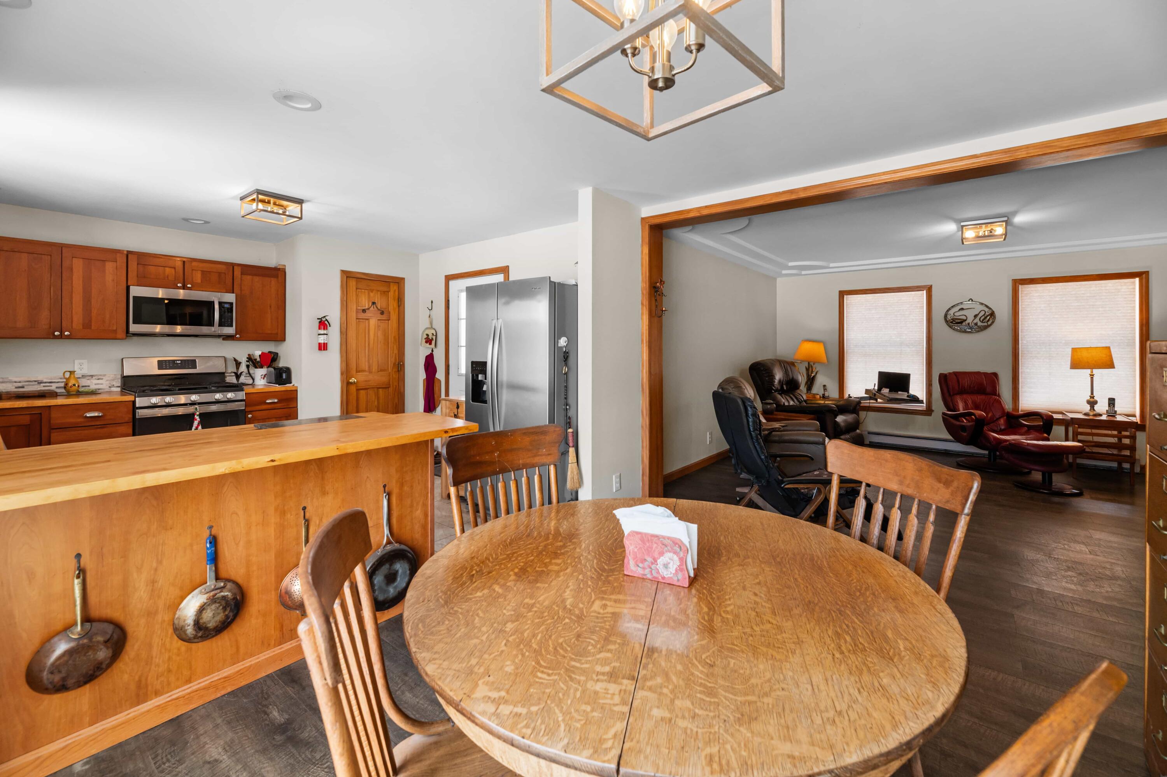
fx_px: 454
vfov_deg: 81.1
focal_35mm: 14
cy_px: 388
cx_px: 584
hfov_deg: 104.3
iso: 800
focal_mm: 14
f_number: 8
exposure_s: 1/60
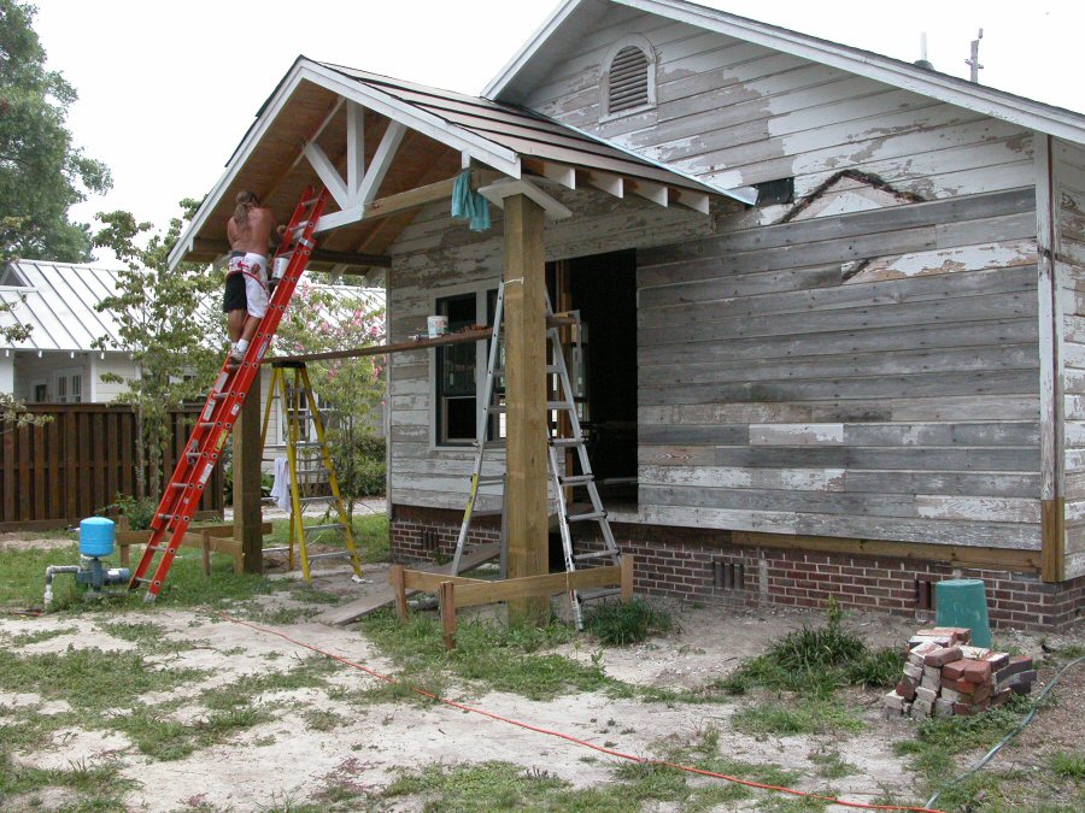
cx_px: 542
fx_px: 1097
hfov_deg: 52.6
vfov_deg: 40.7
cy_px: 406
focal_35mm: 35
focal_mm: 8.9
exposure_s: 1/1208
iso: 400
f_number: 4.5
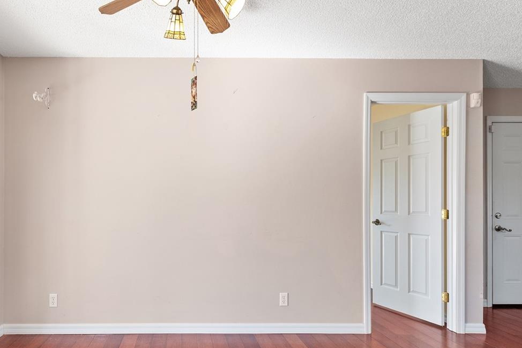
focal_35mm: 23
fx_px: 333
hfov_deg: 74.1
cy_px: 200
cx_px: 180
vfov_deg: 54.9
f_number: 7.1
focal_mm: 14
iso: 400
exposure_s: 1/10
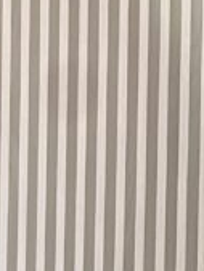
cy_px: 89
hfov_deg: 3.5
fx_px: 3343
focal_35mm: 426
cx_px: -175
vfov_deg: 4.6
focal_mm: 9
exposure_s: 1/120
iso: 80
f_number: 2.8
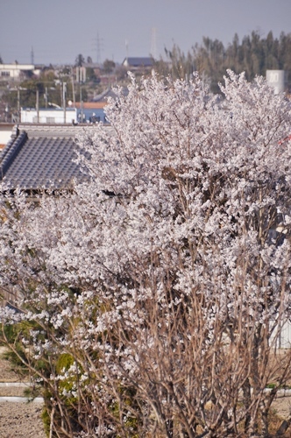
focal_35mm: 405
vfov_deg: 5.1
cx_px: 146
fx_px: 4924
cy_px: 219
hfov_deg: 3.4
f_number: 8
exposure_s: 1/800
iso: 200
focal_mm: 270
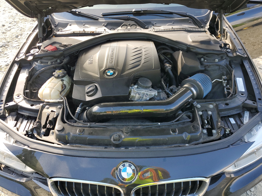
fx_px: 197
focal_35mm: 26
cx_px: 131
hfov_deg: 67.3
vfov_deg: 53.1
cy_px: 98
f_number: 1.5
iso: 50
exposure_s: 1/263
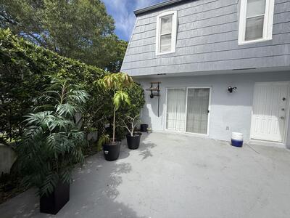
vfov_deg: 85.7
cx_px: 145
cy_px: 109
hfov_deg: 102.1
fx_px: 117
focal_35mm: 14
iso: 50
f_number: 2.2
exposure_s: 1/1848
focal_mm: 2.22
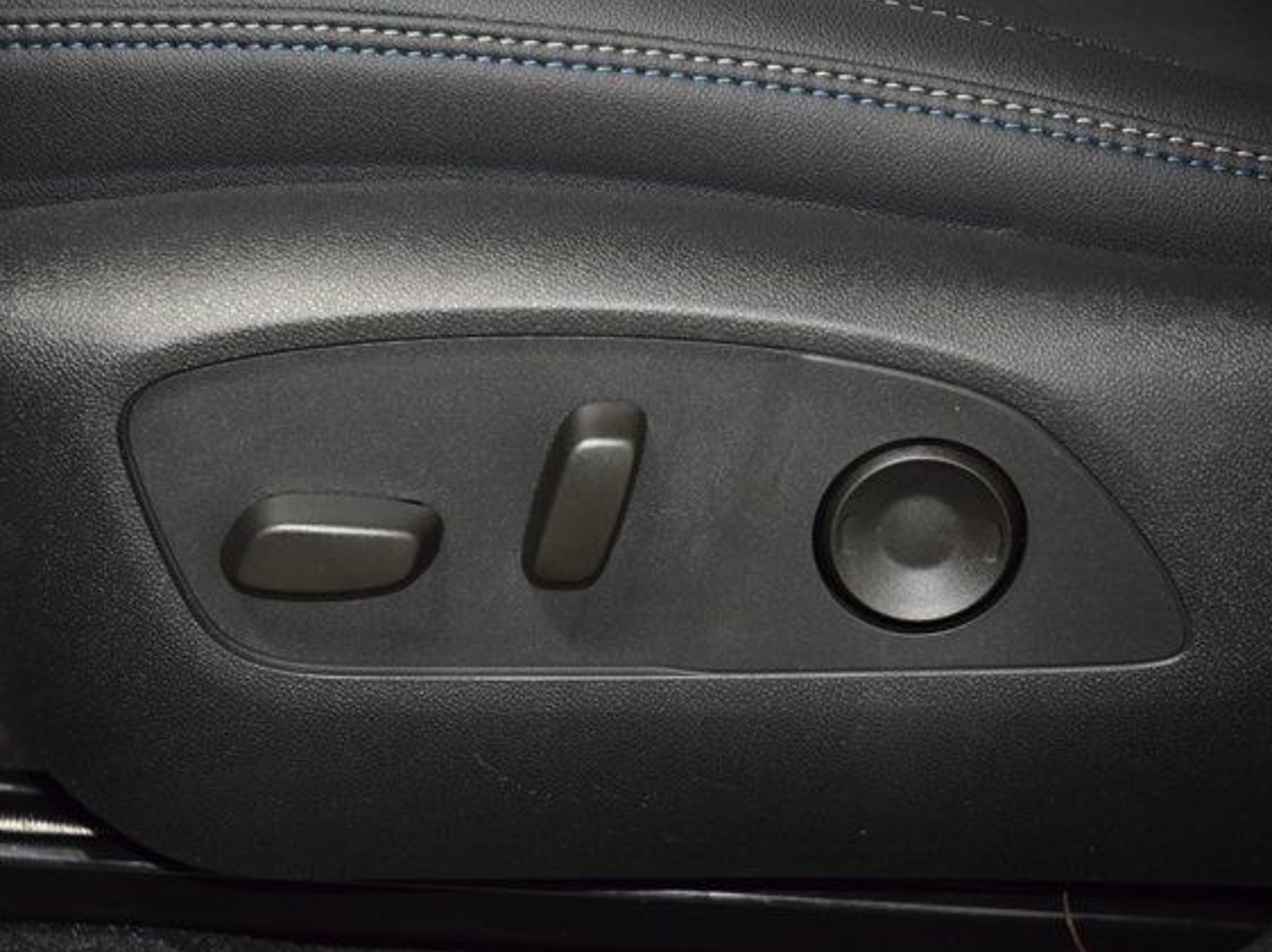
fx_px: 4224
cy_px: 478
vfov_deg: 12.9
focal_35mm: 115
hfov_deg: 17.1
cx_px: 598
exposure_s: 1/50
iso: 3200
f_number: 4.5
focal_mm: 70
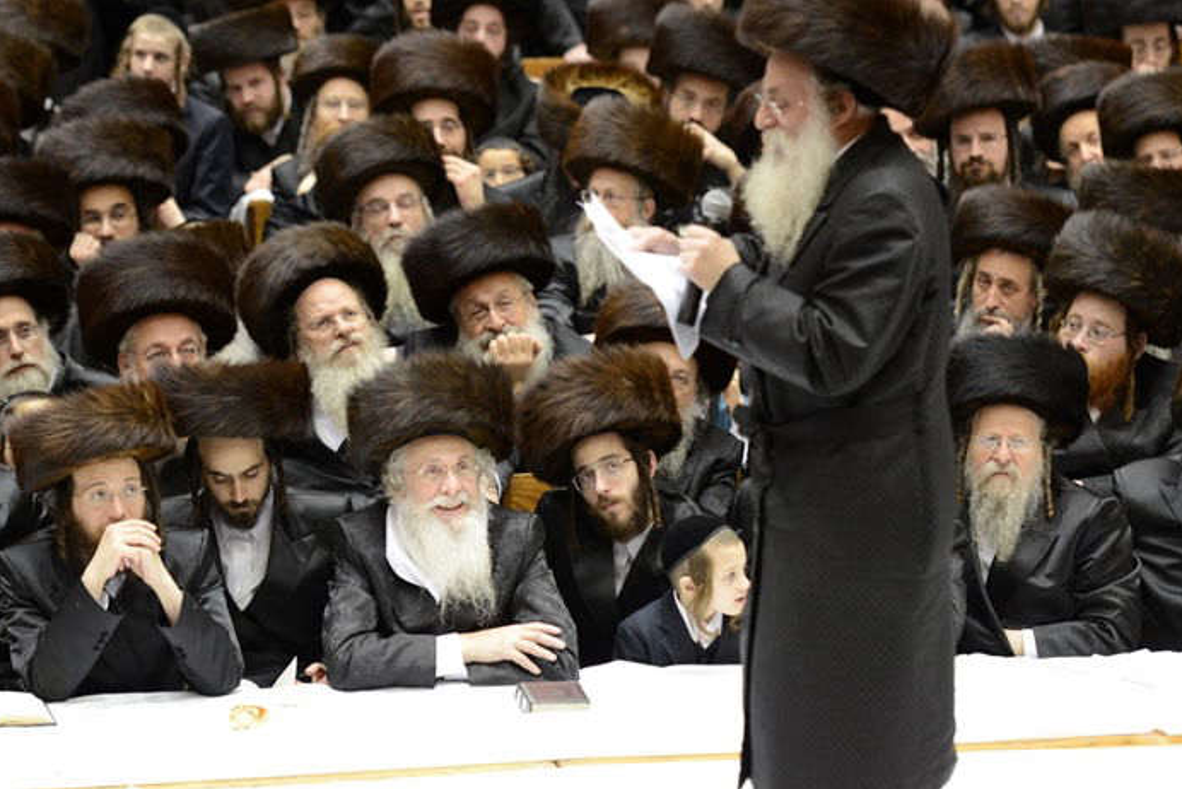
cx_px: 639
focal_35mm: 185
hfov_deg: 11.1
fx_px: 6076
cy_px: 391
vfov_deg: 7.4
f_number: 3.5
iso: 1600
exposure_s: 1/80
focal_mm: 125
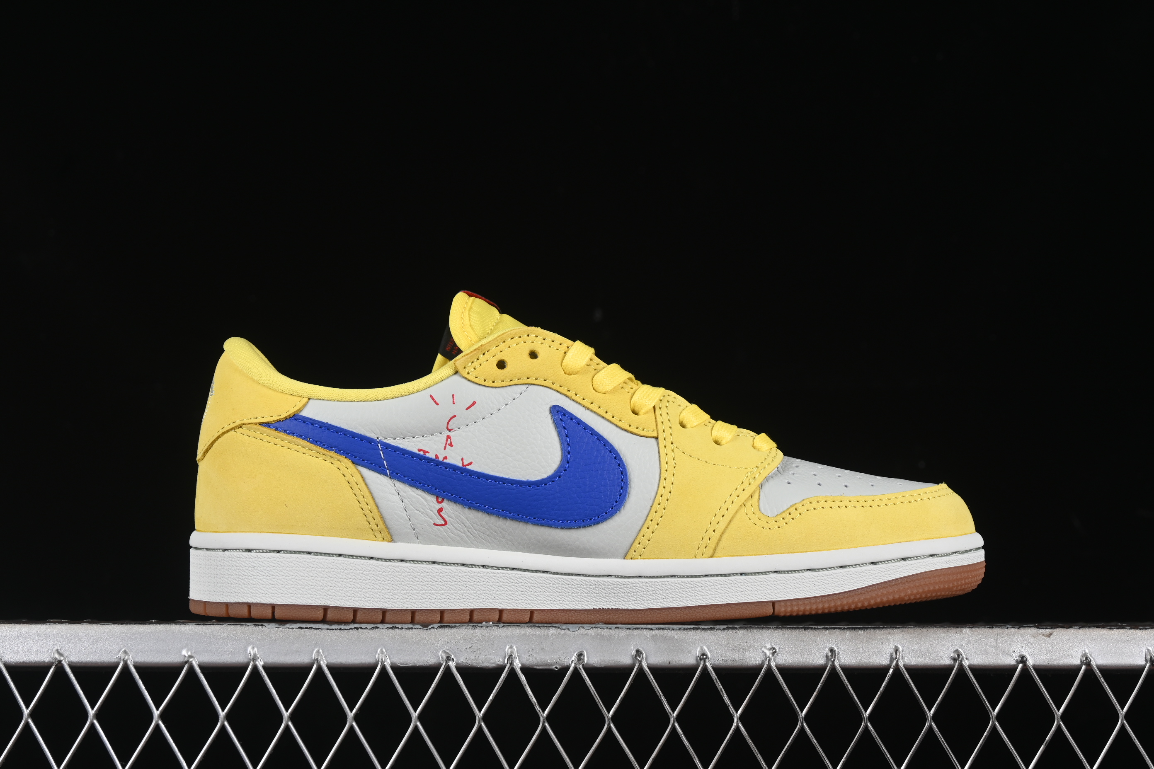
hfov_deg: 27.0
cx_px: 577
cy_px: 384
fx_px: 2404
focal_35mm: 75
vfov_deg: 18.2
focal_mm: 50
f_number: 8
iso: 160
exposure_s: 1/80
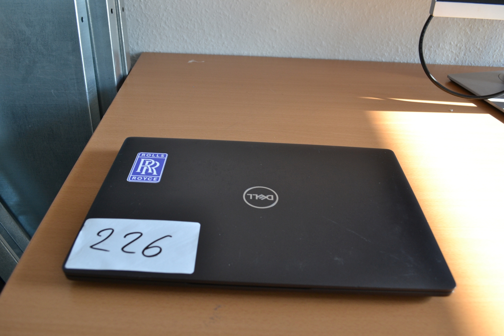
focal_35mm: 30
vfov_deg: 43.6
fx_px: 420
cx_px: 252
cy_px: 168
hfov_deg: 61.9
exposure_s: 1/125
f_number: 5.6
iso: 400
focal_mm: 20
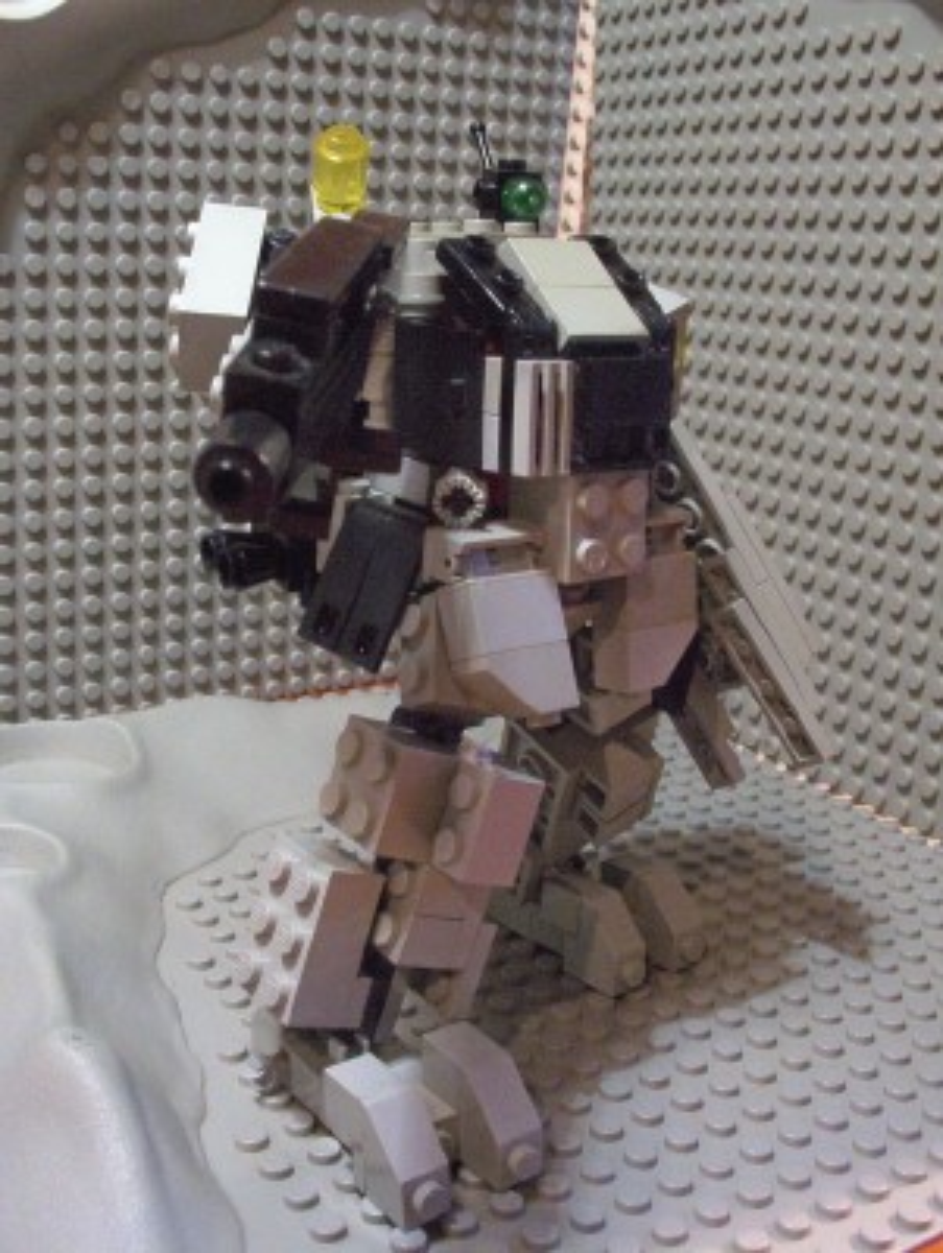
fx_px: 1414
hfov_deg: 36.9
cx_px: 472
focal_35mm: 39
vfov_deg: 47.8
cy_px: 626
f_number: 4.5
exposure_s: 1/8
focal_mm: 6
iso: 200
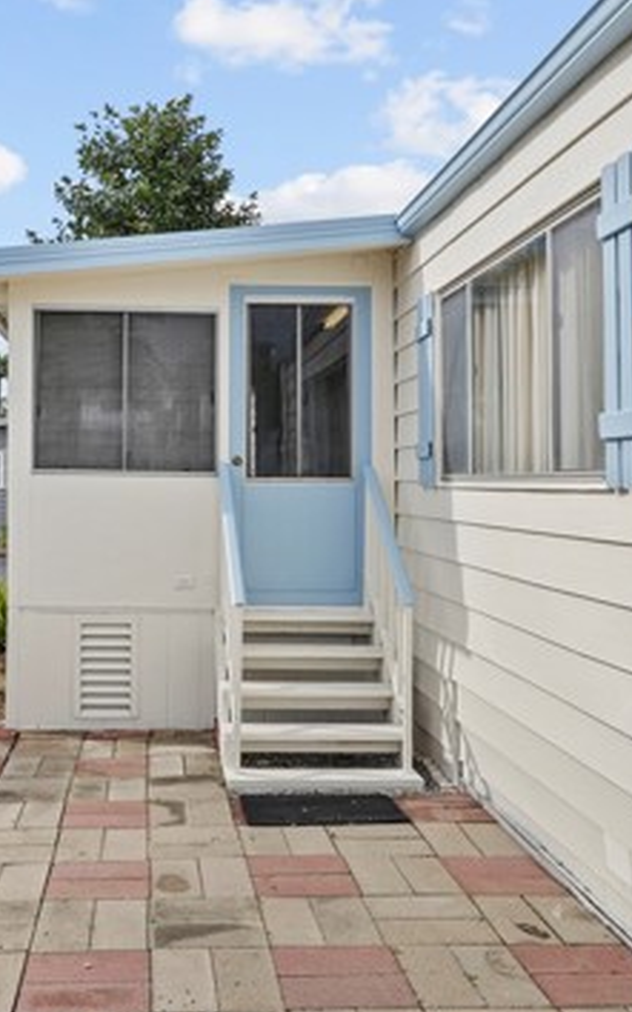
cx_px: 166
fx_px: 965
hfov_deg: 35.5
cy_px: 470
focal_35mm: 35
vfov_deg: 55.3
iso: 100
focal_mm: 19
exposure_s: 1/125
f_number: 9
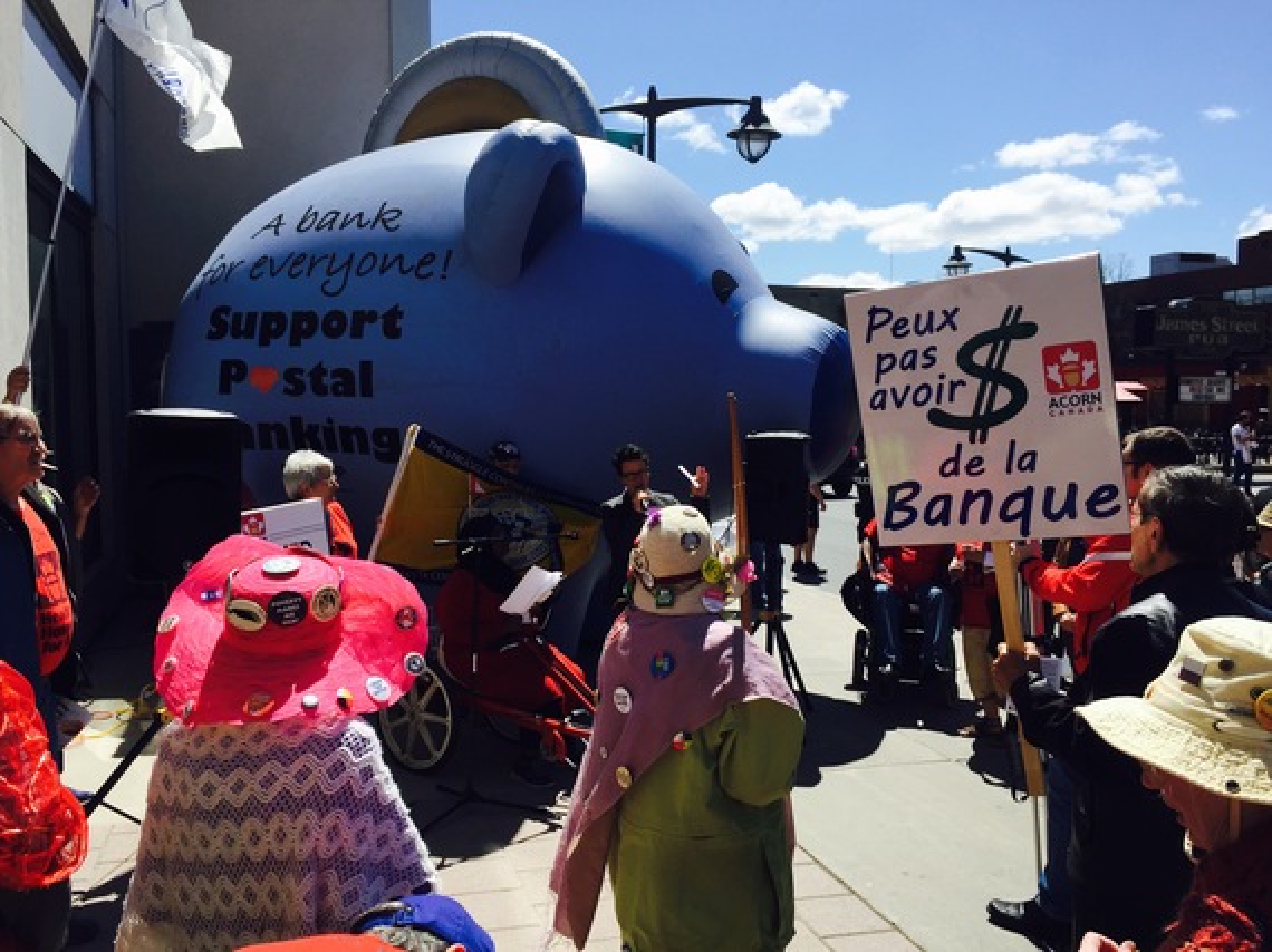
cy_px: 476
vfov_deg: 48.2
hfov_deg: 61.7
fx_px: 1065
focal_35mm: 29
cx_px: 636
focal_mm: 4.15
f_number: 2.2
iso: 32
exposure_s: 1/2475
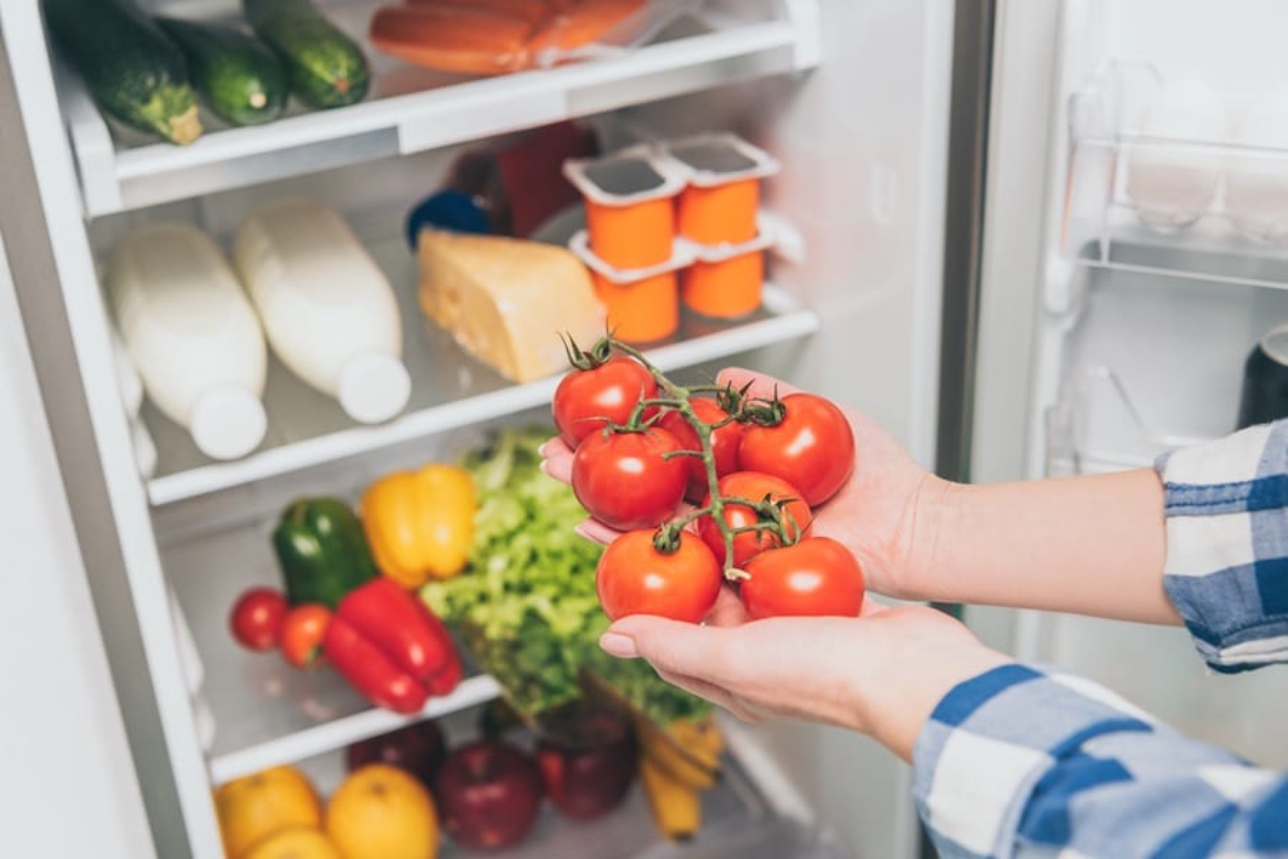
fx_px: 1789
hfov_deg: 39.6
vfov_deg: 27.0
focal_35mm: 50
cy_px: 430
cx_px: 644
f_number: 5
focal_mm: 50
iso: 100
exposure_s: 1/160
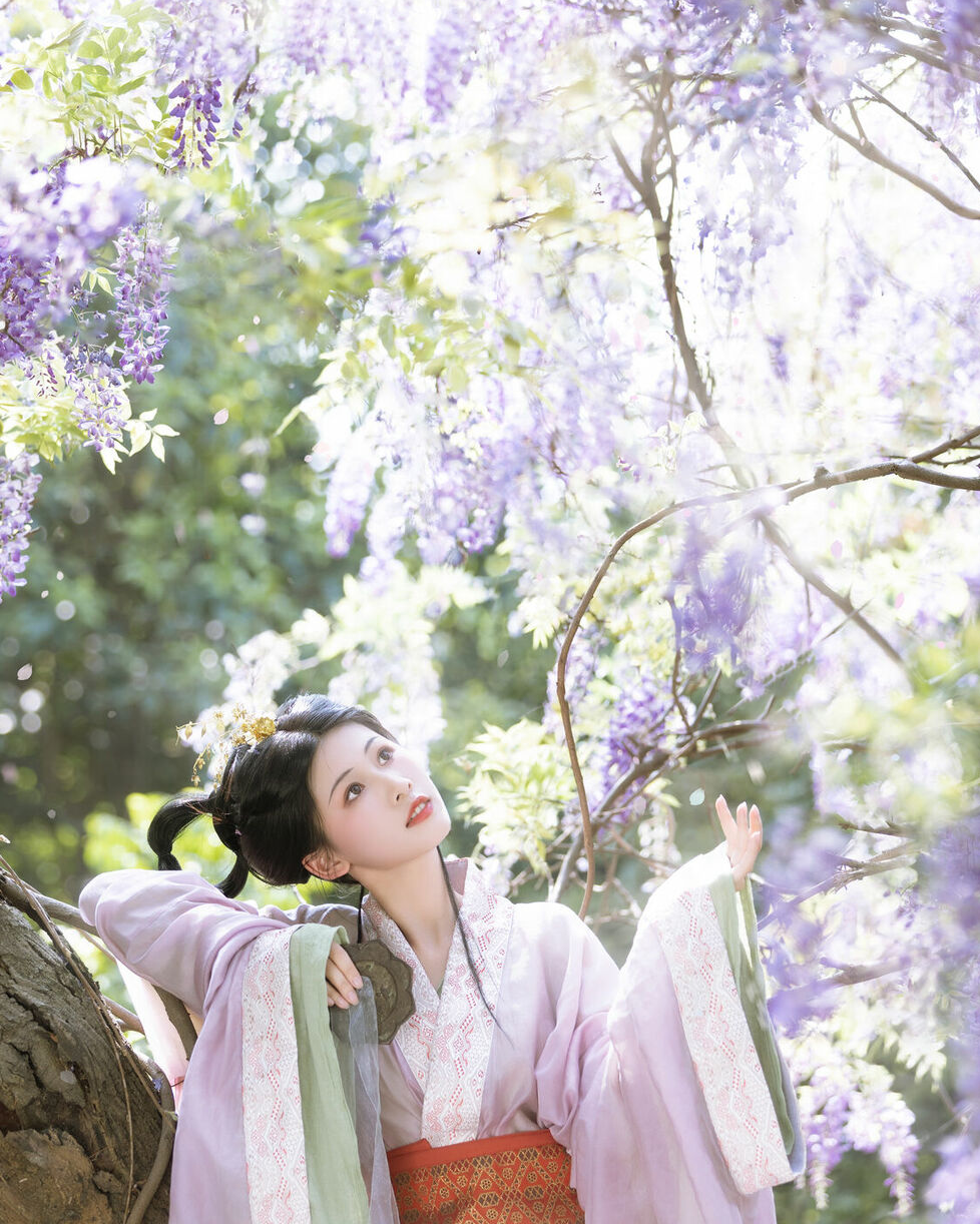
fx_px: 4603
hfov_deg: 12.2
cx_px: 510
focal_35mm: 127
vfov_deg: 15.2
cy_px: 635
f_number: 2.8
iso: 200
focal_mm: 105
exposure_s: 1/400
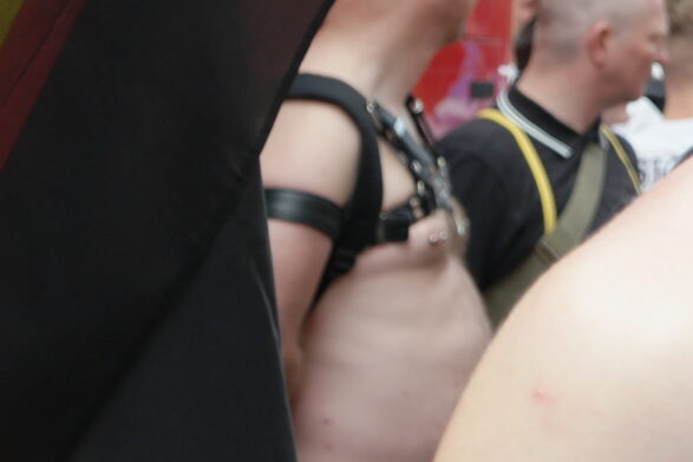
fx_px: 2771
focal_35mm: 144
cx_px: 1454
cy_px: -21
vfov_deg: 9.4
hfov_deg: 12.3
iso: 100
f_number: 4.5
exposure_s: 1/400
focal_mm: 22
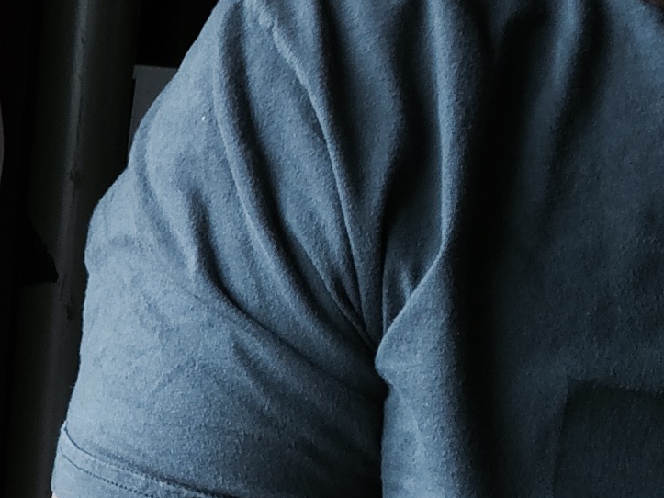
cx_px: -451
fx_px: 2512
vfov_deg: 11.3
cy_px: 224
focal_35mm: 131
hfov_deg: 13.8
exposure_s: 1/40
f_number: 2.2
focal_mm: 4.15
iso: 32
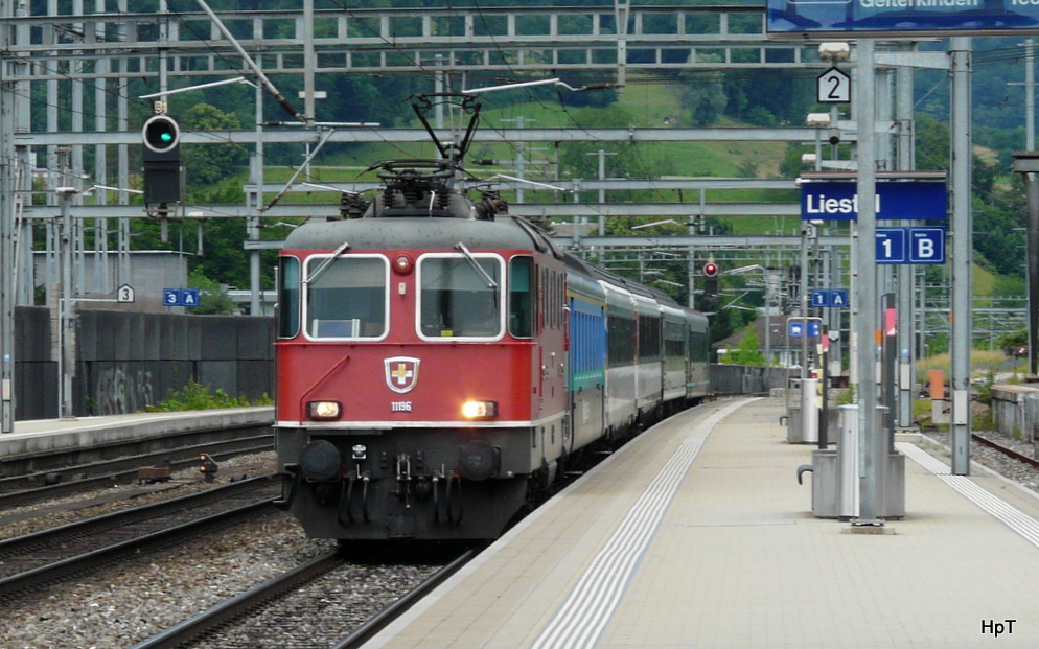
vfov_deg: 10.2
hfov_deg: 16.3
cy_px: 266
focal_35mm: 128
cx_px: 518
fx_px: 3624
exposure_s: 1/250
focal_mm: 19.7
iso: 100
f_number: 5.6
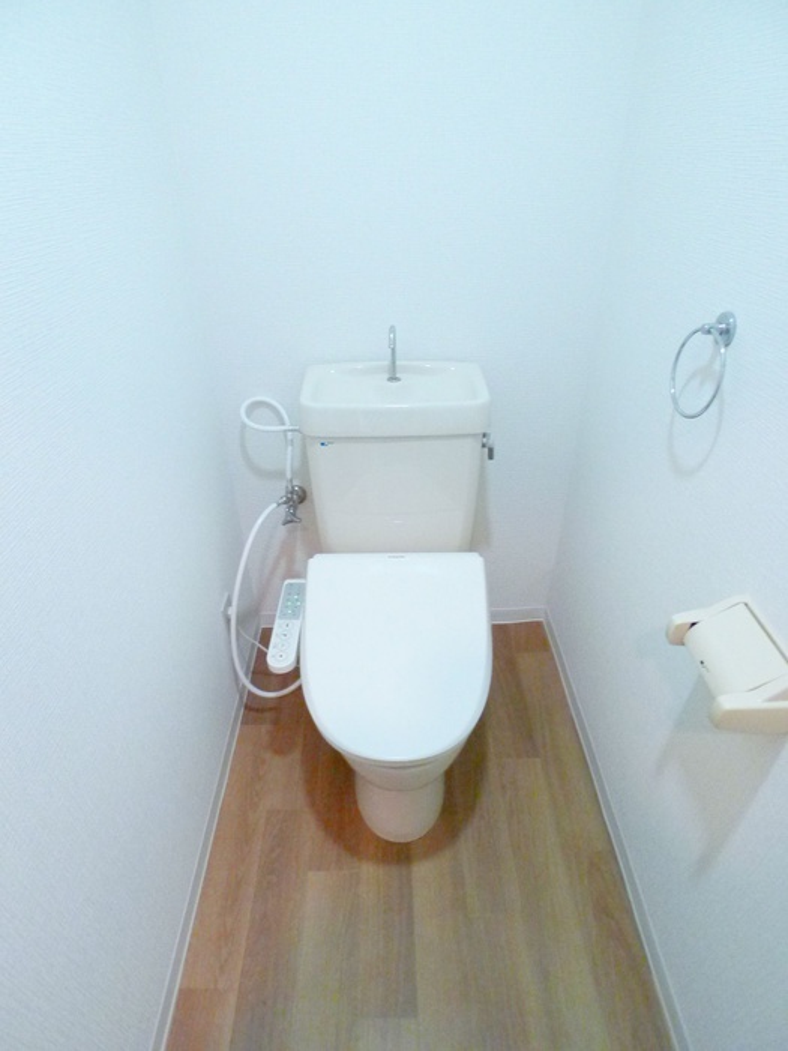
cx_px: 394
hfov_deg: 56.8
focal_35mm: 24
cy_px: 526
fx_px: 728
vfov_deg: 71.6
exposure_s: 1/13
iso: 800
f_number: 2
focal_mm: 5.1
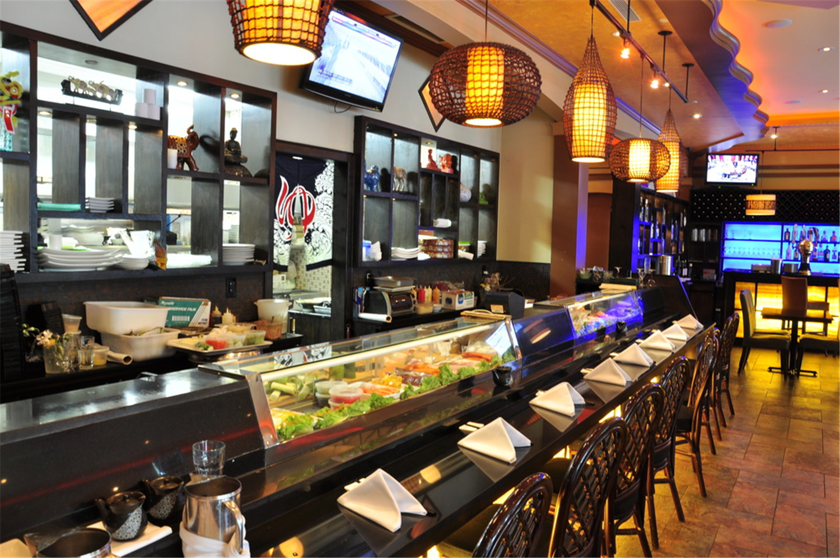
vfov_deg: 47.8
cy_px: 279
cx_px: 420
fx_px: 629
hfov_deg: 67.4
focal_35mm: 27
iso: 200
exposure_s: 2
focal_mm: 18
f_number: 10
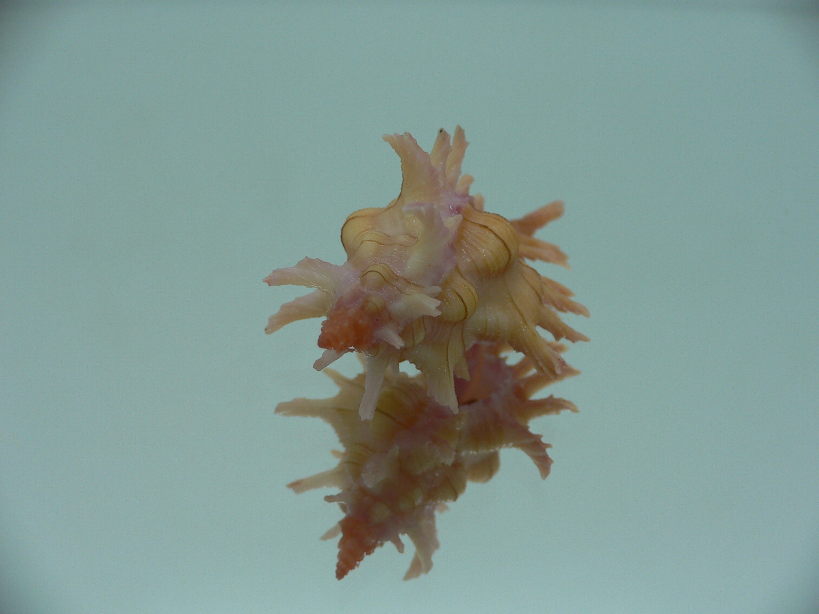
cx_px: 410
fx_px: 828
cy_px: 307
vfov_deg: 40.7
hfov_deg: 52.6
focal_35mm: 35
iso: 80
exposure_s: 1/60
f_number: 2.8
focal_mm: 4.6
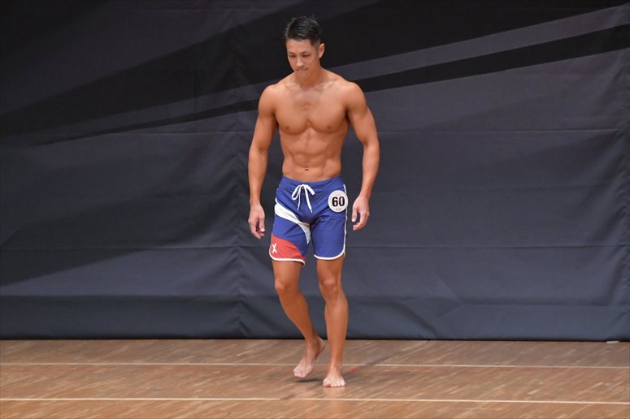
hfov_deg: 6.5
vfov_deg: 4.4
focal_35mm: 315
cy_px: 210
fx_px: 5510
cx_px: 315
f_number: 5.6
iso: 6400
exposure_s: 1/400
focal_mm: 210
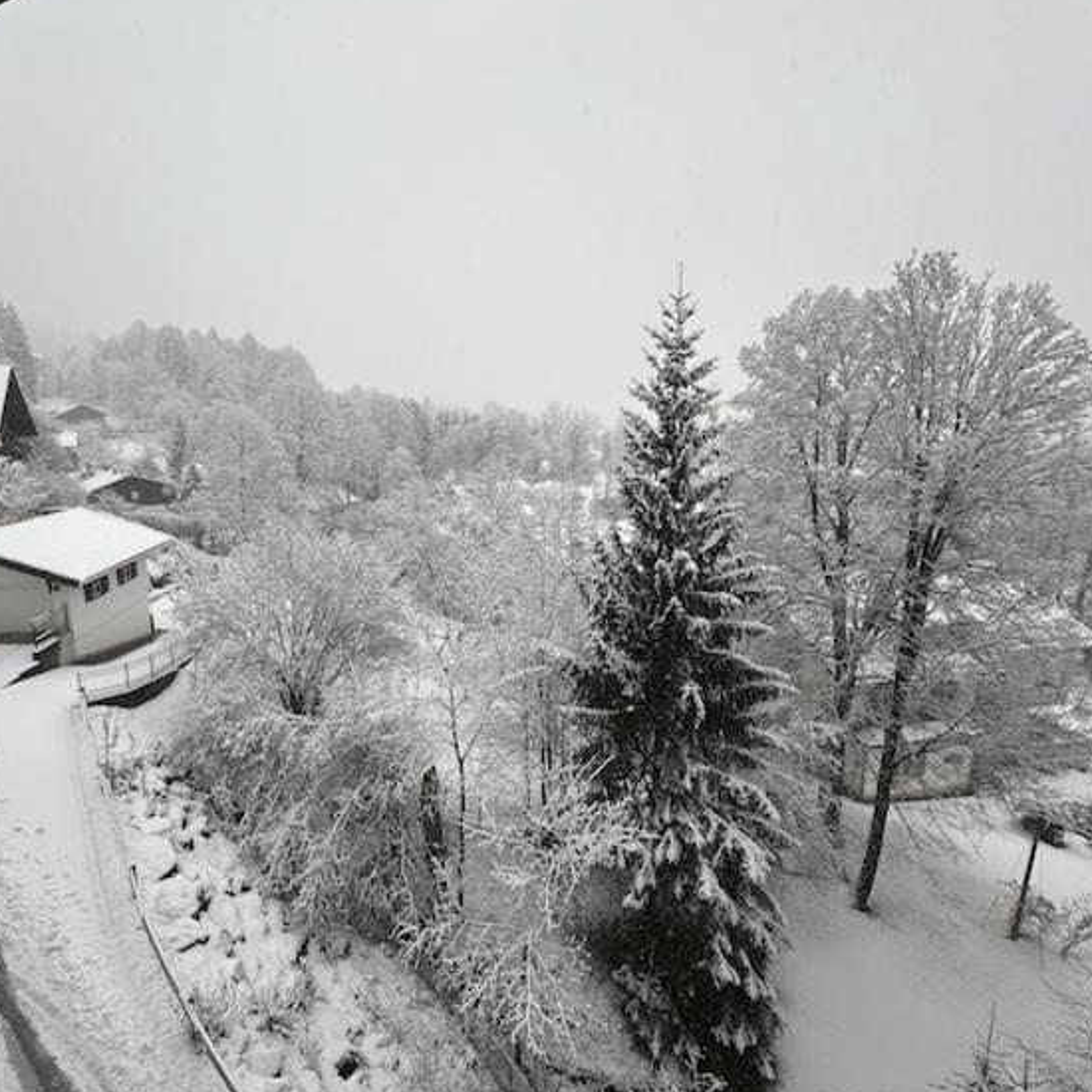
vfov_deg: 80.7
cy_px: 536
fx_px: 642
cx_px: 449
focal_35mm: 18
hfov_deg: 80.0
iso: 40
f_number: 2.2
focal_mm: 2.22
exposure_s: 1/104
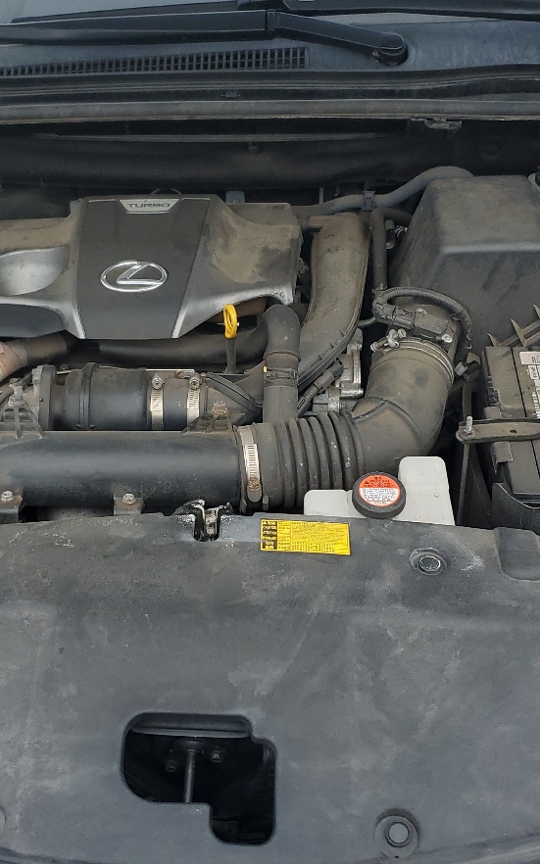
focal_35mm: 50
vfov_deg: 40.3
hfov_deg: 25.8
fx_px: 1178
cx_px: 232
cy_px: 411
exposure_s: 1/1667
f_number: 1.5
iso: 50
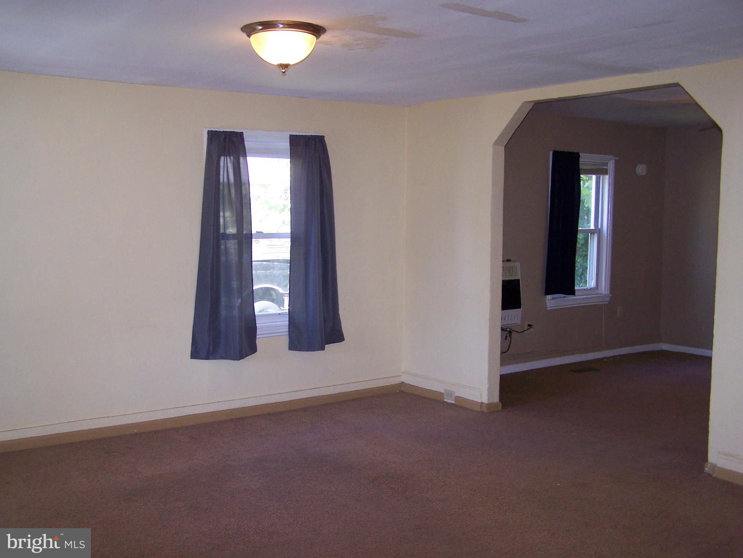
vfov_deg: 37.8
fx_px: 816
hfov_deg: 48.9
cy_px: 279
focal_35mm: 38
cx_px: 372
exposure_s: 1/60
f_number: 2.8
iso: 160
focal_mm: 6.3
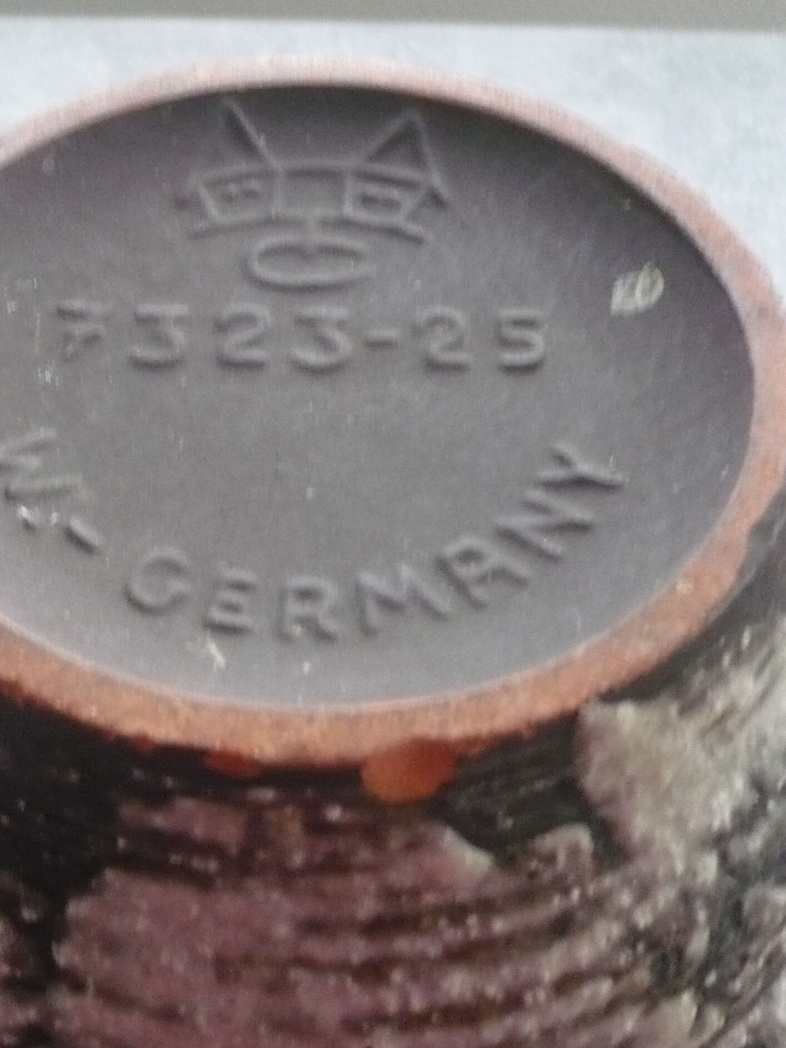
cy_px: 583
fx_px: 1725
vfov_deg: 33.7
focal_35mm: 57
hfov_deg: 25.3
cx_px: 183
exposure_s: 1/6
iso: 400
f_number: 2.8
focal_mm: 5.8
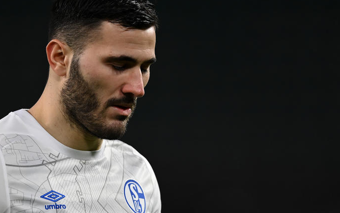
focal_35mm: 824
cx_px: 136
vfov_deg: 1.6
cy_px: 126
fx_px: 7636
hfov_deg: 2.6
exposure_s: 1/2000
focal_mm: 600
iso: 3200
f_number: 4
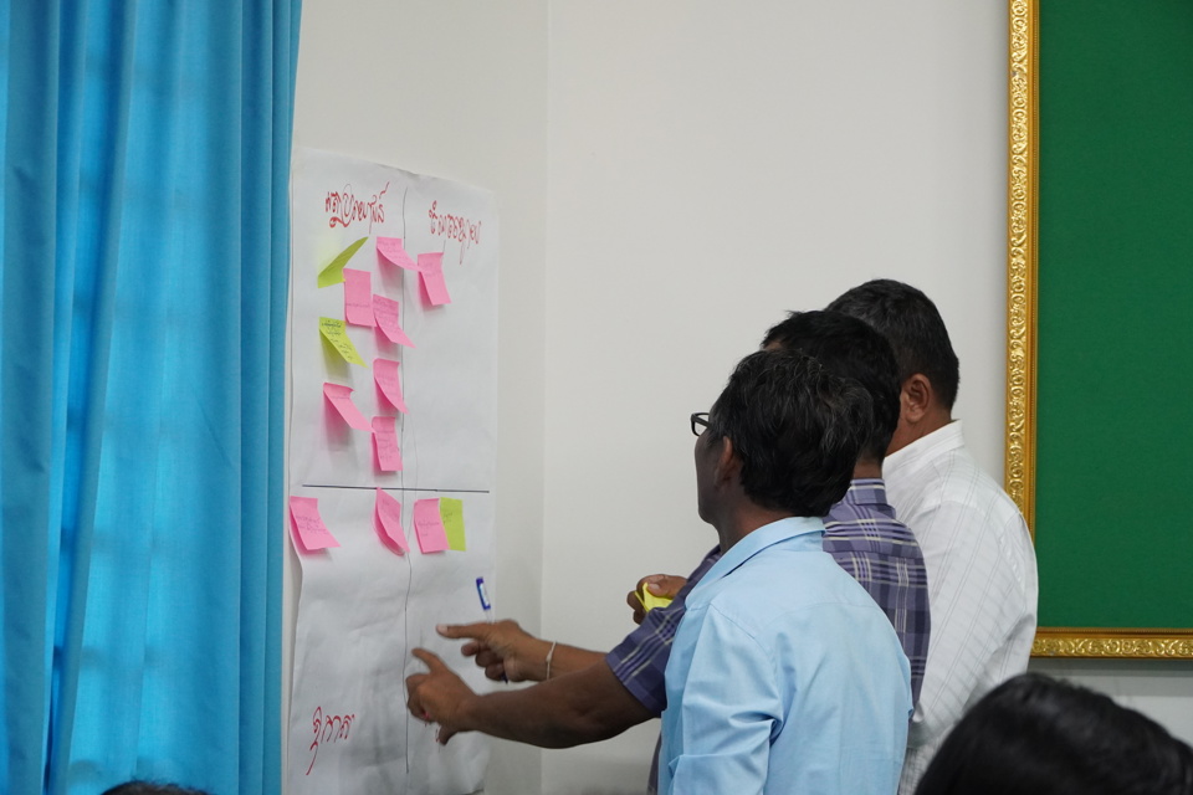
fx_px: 3479
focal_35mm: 105
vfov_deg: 13.0
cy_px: 398
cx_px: 596
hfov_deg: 19.5
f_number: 5.6
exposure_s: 1/80
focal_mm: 70
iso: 2500
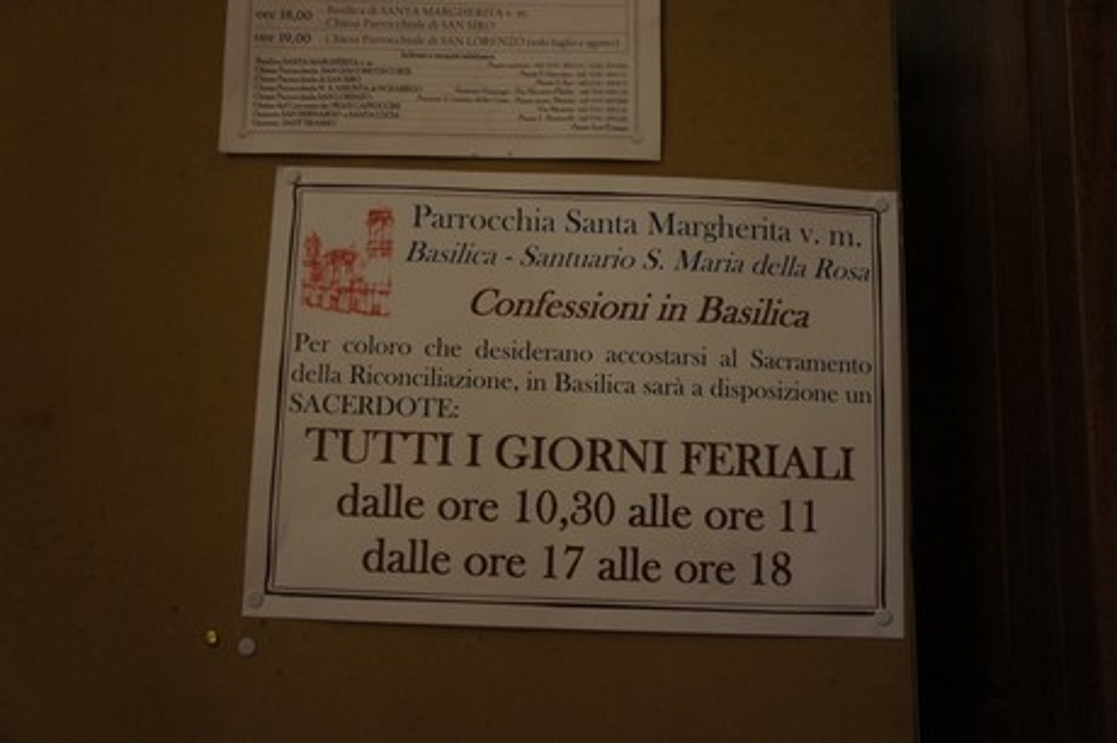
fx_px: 1023
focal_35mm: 33
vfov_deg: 39.9
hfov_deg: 57.3
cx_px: 558
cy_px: 372
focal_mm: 22
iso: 1600
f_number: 4
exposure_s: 1/50
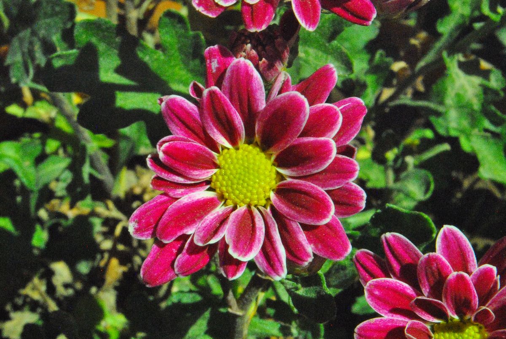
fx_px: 1161
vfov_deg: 16.6
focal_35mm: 82
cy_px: 170
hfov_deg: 24.6
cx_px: 253
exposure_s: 1/250
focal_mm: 55
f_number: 32
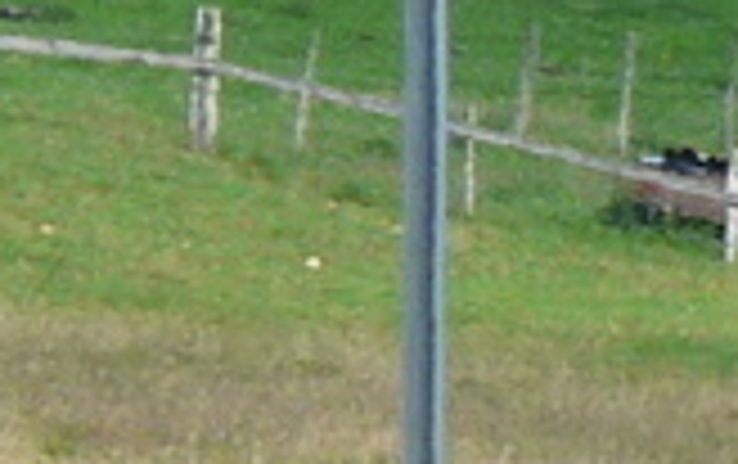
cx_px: 1786
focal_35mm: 2030
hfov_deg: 1.0
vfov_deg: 0.6
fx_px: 40885
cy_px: 124
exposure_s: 1/400
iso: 100
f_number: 5.6
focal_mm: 51.6
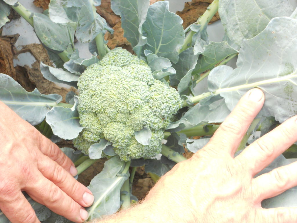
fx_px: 661
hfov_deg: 25.3
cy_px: 112
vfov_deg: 19.1
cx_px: 148
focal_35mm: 77
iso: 200
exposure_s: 1/60
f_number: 5.9
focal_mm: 13.9
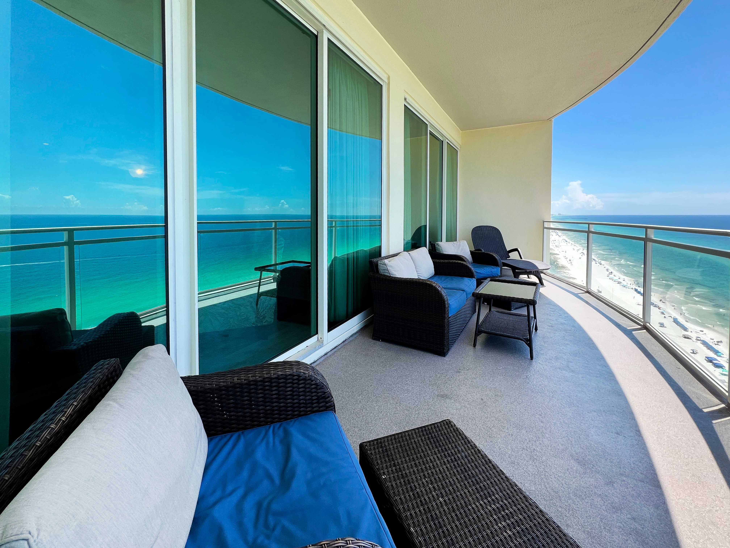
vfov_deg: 89.9
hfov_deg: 106.2
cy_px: 274
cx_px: 365
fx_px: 274
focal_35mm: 13
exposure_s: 1/418
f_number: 1.8
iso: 32
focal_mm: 1.57
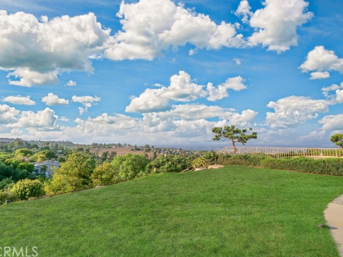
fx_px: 188
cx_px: 169
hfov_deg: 84.6
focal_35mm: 19
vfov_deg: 68.7
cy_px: 124
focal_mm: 9
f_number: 14
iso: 640
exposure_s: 1/400
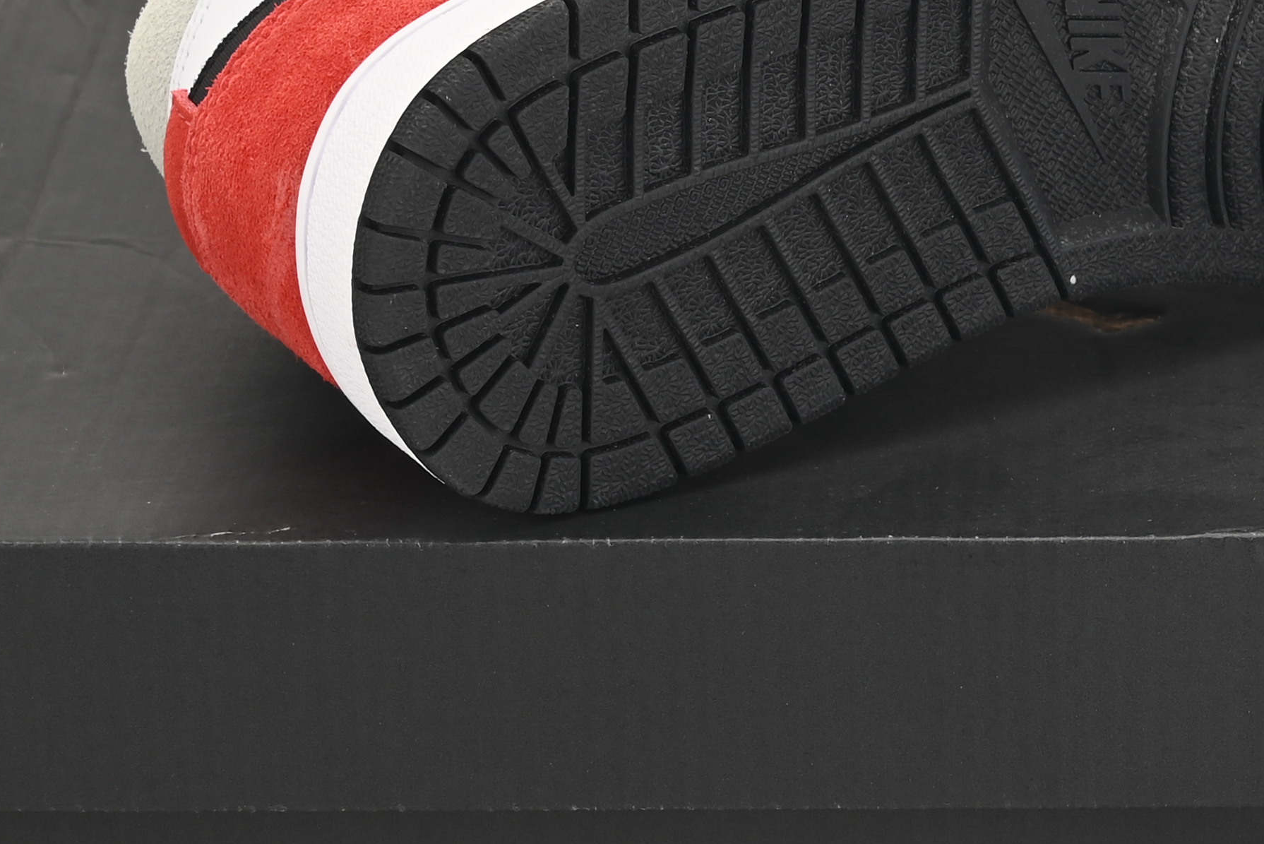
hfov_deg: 12.0
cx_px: 1469
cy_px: 440
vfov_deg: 8.2
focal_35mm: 168
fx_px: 5901
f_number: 11
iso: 100
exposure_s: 1/200
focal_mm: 50
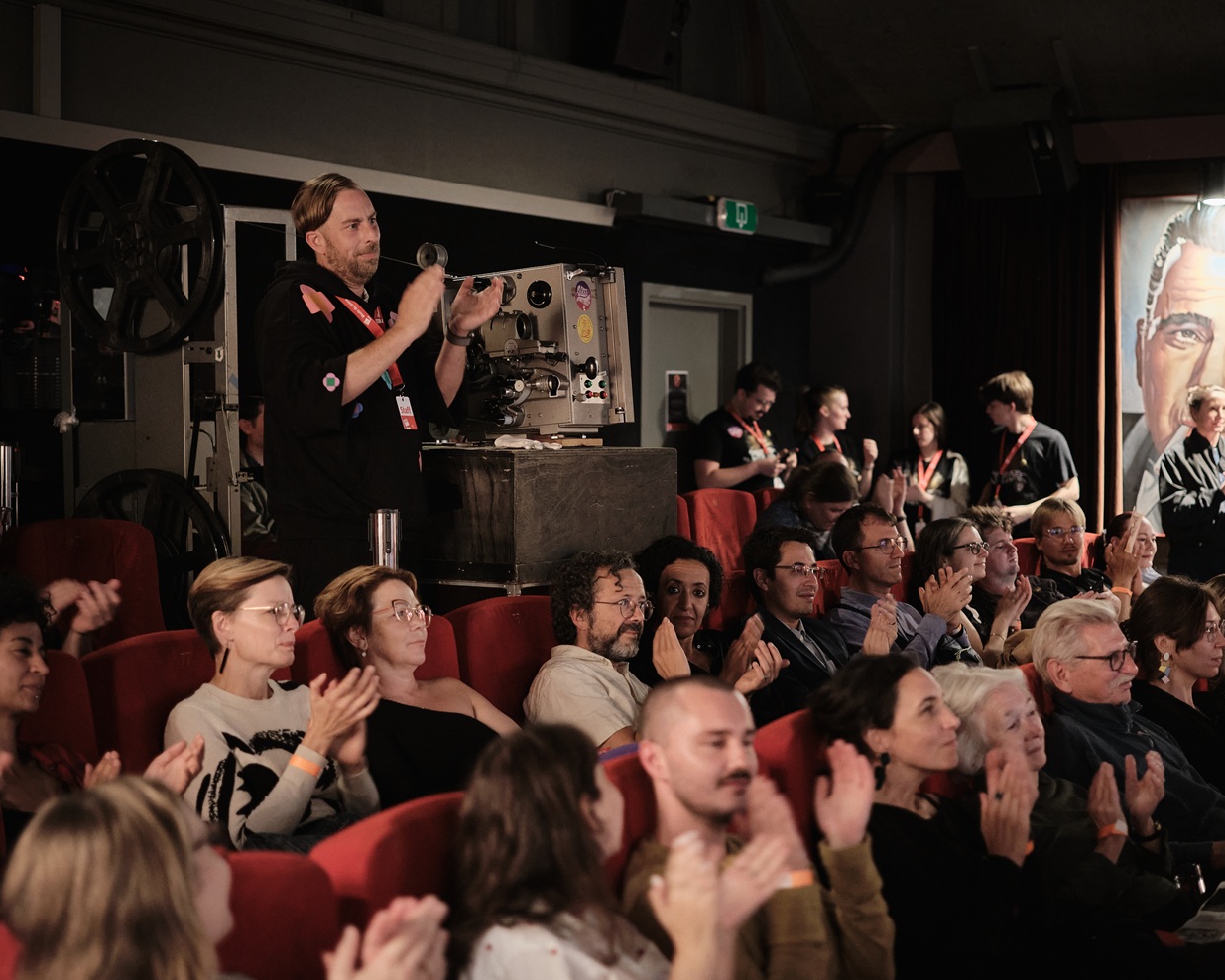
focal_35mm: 57
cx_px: 678
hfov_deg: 33.0
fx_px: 2067
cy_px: 494
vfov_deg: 26.7
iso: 3200
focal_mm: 33
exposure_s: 1/38
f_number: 1.4
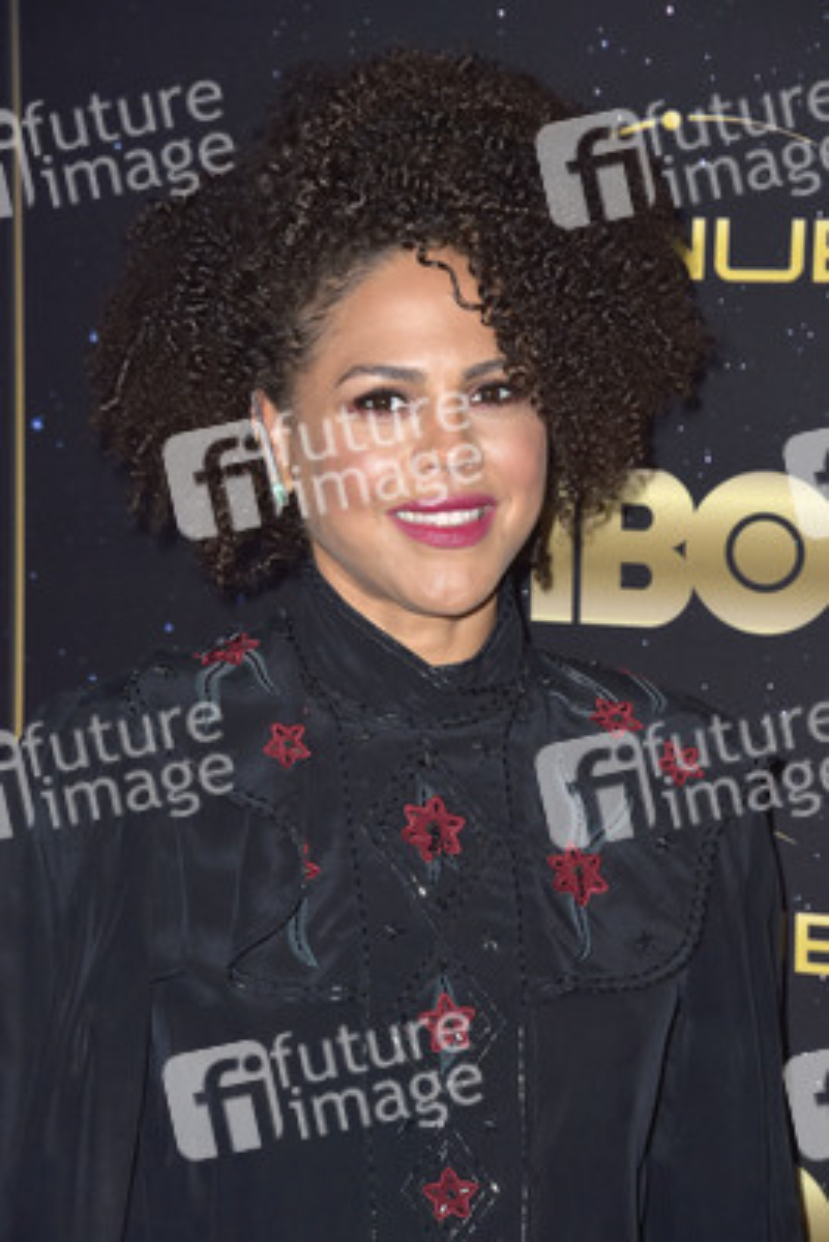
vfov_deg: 15.2
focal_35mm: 135
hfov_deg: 10.2
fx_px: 4659
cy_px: 621
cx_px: 414
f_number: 7.1
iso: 320
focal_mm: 135
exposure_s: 1/250
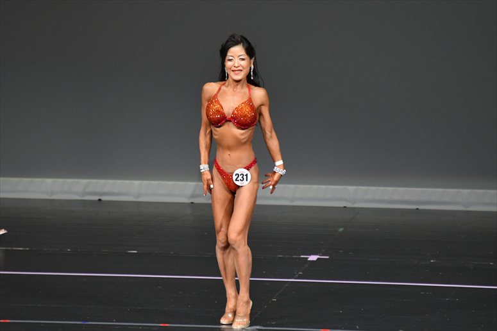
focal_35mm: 450
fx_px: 6210
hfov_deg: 4.6
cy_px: 166
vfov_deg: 3.1
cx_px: 248
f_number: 5.6
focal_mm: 300
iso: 4000
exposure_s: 1/400
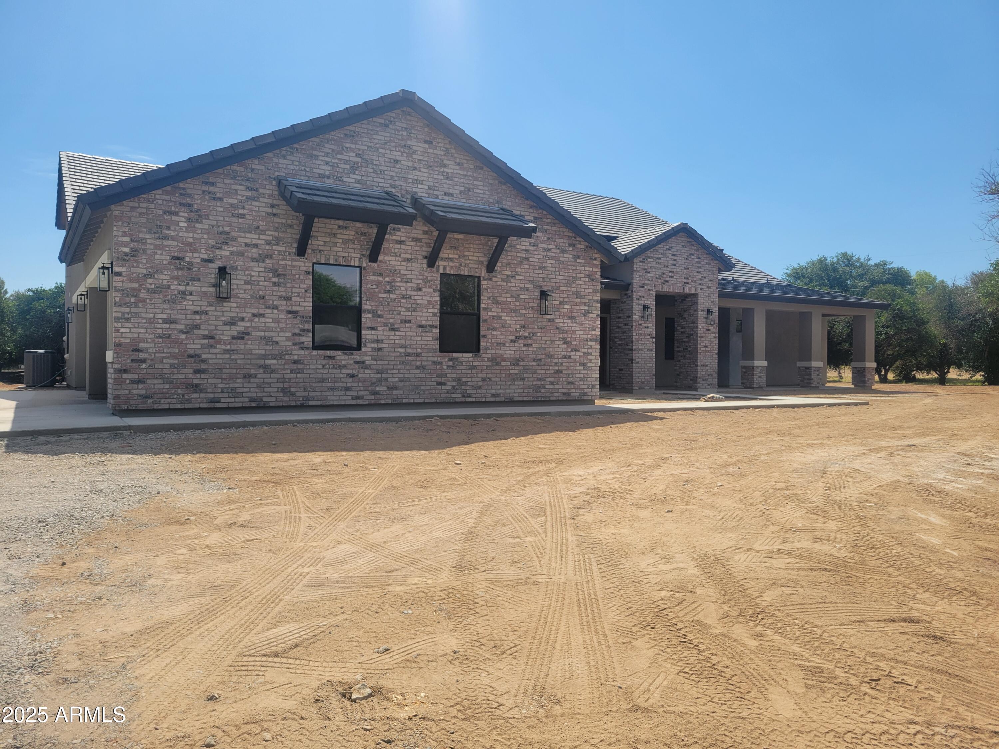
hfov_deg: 67.3
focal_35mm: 26
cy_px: 374
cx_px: 500
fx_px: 750
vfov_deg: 53.1
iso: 40
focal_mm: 5.4
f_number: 1.8
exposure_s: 1/3211
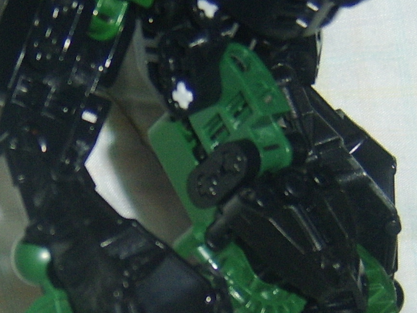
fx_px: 1325
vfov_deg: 13.3
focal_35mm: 110
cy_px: 305
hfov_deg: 17.7
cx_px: 54
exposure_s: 1/30
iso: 141
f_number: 2.7
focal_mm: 8.13
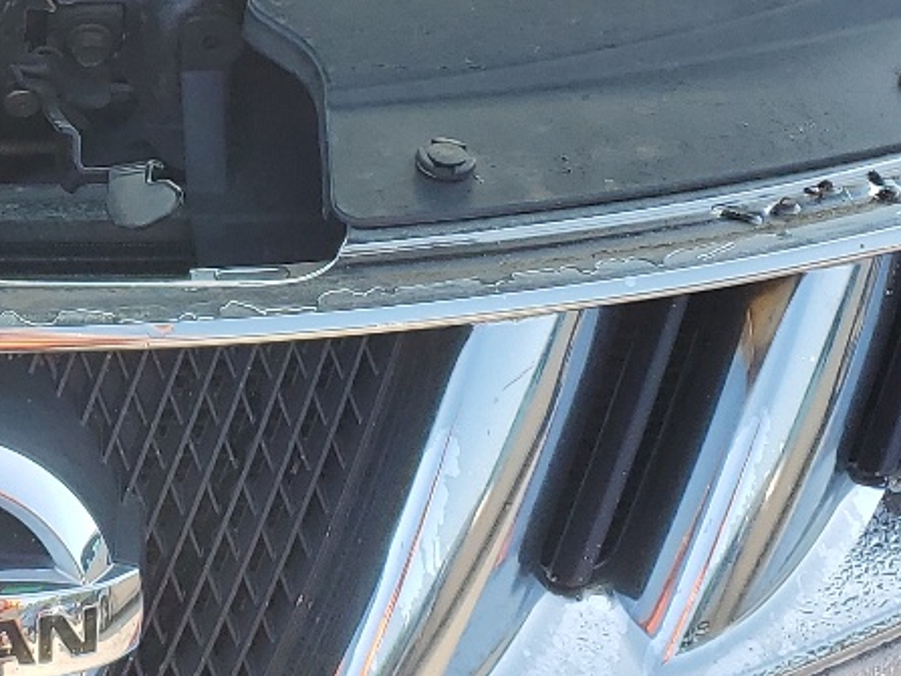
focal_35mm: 93
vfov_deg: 15.7
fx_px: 2420
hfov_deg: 20.3
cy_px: 79
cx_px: -46
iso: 50
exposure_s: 1/769
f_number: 1.5
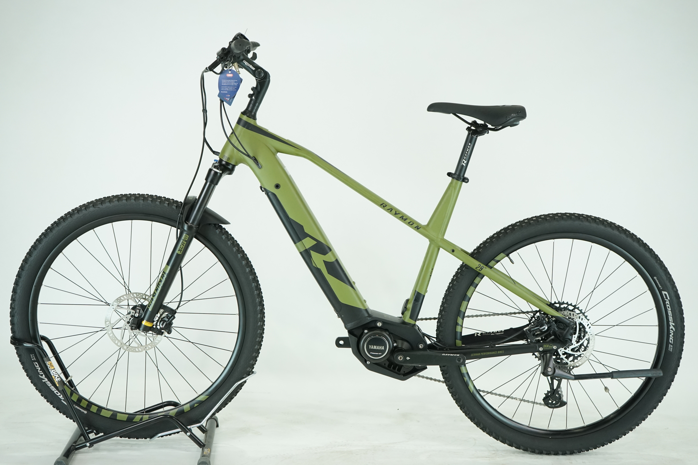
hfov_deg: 39.6
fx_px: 969
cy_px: 232
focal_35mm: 50
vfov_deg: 27.0
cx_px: 349
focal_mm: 50
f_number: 5.6
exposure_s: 1/200
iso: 1600
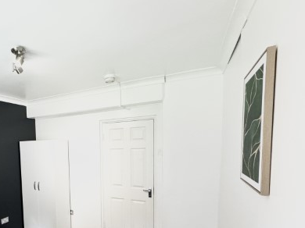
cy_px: 162
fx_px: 203
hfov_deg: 68.4
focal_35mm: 23
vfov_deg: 56.8
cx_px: 70
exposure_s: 1/99
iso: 320
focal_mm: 2.22
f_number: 2.2
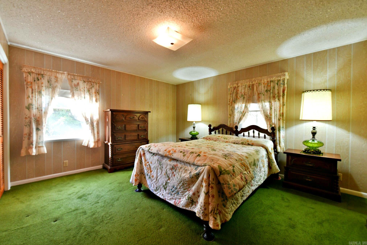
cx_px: 184
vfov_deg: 81.2
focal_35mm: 14
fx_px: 143
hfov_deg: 104.3
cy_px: 122
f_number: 5
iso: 2500
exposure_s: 1/100
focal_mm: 14
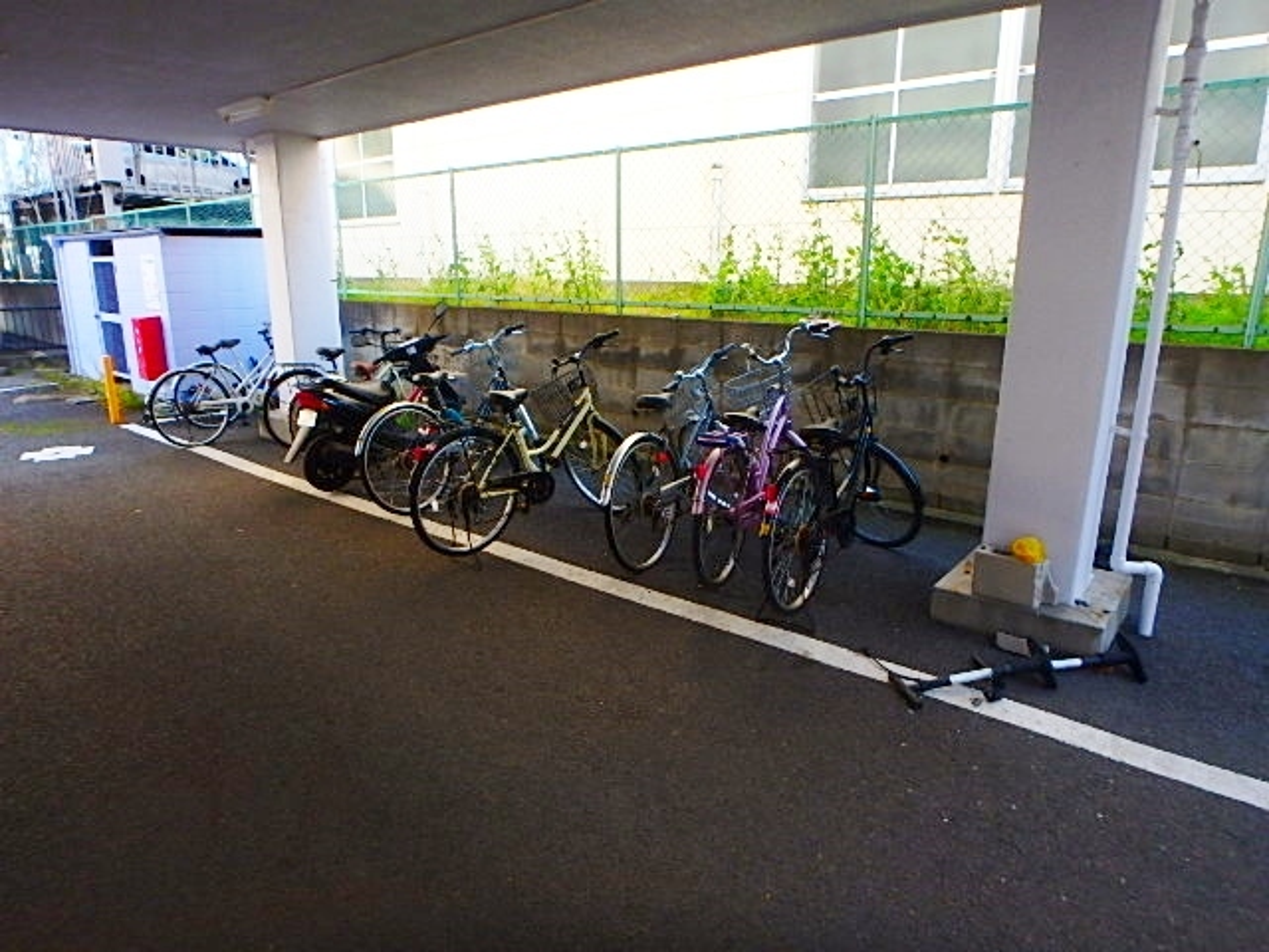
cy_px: 476
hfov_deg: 79.0
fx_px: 770
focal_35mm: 21
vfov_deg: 63.4
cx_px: 634
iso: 125
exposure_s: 1/100
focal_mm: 3.7
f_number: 3.5
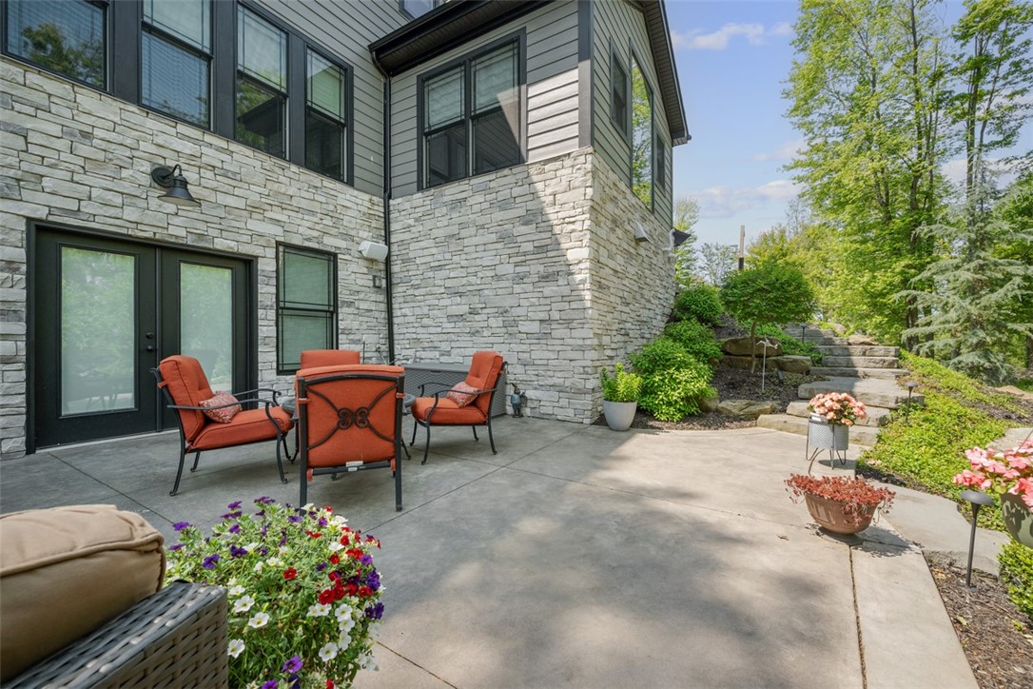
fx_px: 430
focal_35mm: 15
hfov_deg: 100.4
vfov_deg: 77.3
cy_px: 344
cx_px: 516
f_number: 8
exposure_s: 1/160
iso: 400
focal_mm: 15
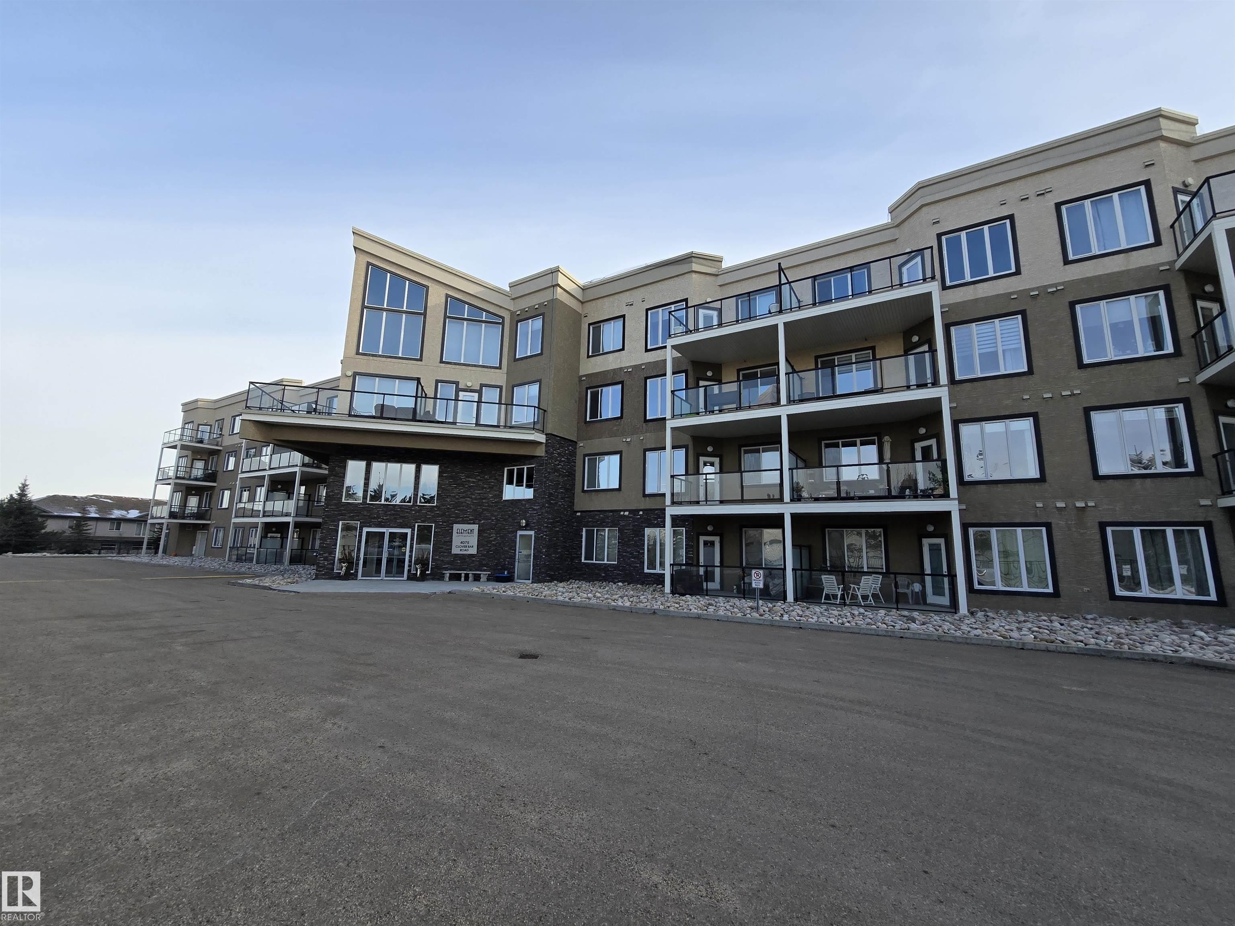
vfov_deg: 89.9
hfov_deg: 106.2
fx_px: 464
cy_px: 463
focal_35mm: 13
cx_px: 618
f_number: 2.2
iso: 50
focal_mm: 2.2
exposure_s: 1/1238
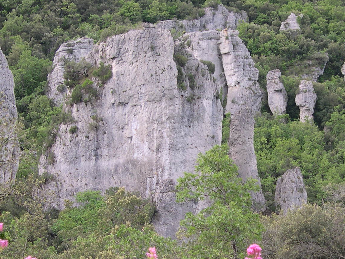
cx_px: 208
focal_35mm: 75
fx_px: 747
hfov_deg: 25.9
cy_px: 161
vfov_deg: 19.6
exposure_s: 1/250
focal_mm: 8
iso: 100
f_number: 2.8
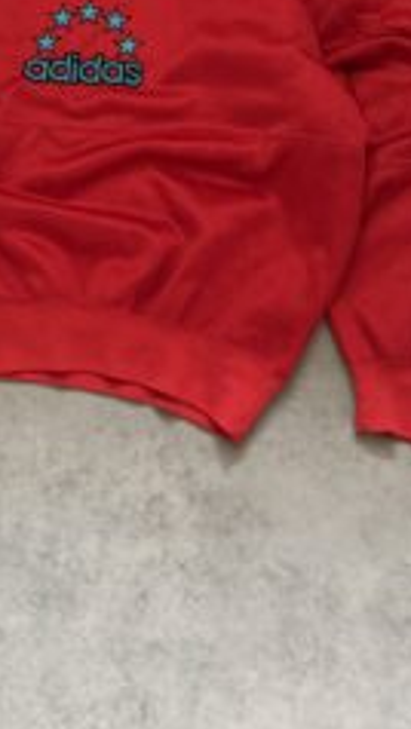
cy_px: 172
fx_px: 852
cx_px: 104
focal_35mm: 44
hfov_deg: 26.8
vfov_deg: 44.6
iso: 1000
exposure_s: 1/40
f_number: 1.78
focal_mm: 6.76
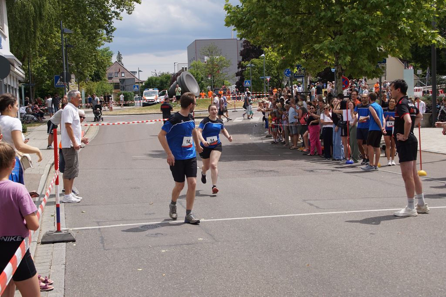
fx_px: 650
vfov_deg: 25.8
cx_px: 223
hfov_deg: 37.8
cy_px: 148
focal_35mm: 52
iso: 100
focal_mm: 35
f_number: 6.3
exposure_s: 1/320
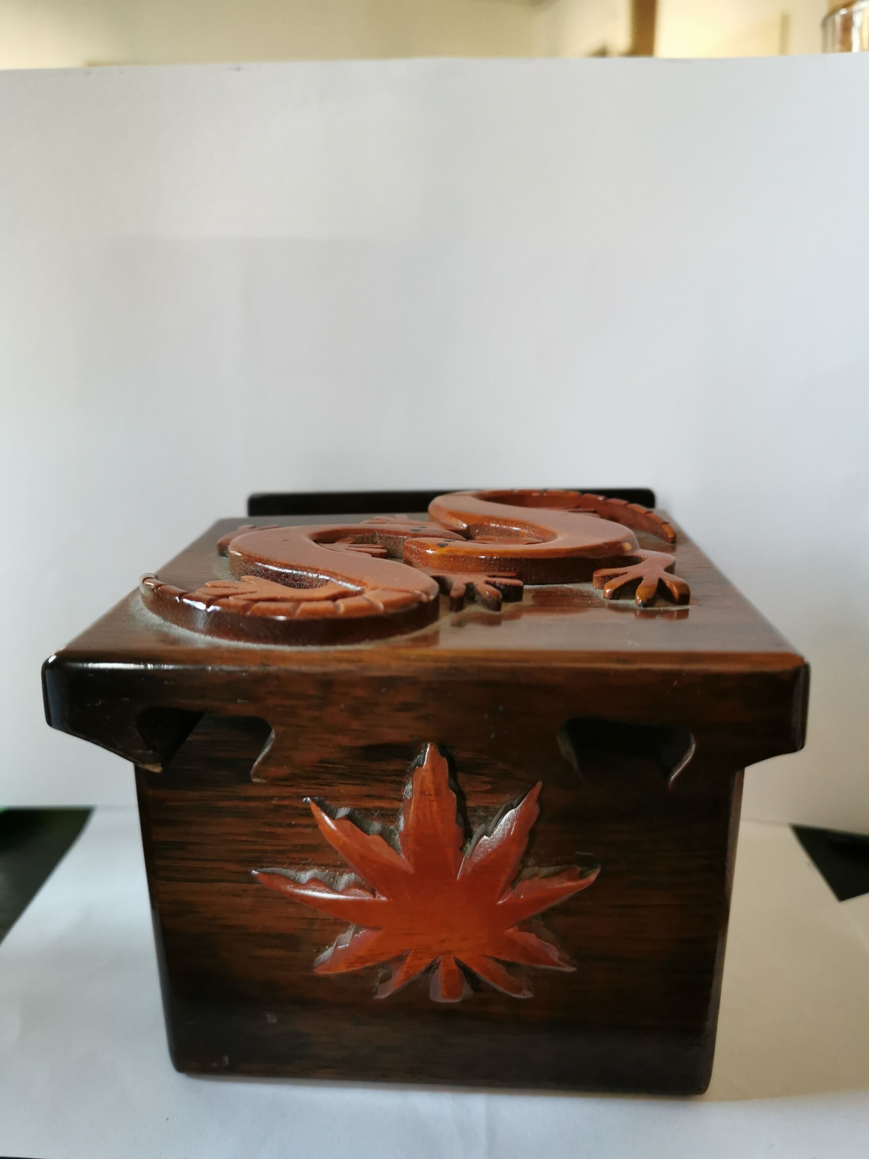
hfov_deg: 51.4
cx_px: 434
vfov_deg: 65.3
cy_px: 580
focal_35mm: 27
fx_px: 904
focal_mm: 5.58
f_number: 1.8
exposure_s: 1/33.3
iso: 320
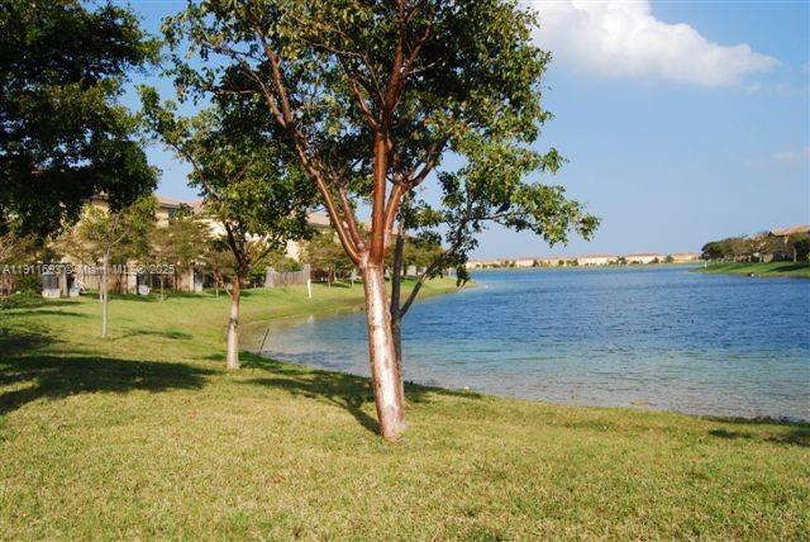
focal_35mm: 33
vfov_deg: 40.0
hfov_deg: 57.2
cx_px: 405
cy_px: 271
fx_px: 743
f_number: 13
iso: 800
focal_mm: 22
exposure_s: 1/640
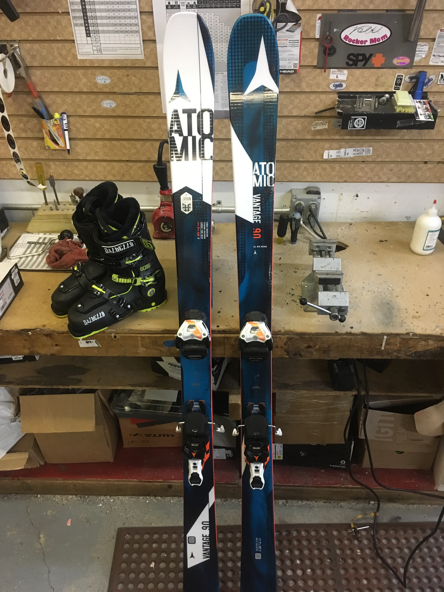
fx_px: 496
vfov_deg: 61.7
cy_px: 296
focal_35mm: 29
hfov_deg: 48.2
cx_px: 222
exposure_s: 1/15
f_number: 2.2
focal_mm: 4.15
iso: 200
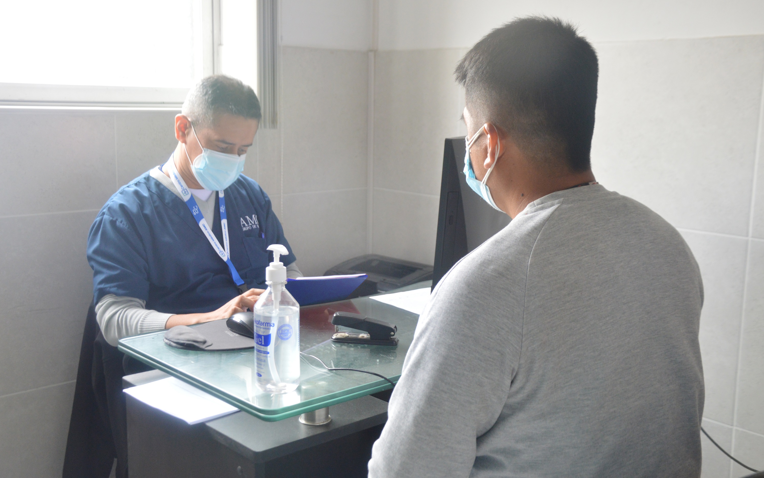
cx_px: 380
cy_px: 230
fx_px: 802
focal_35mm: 39
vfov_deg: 33.2
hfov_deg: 50.9
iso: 800
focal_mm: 25
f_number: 4
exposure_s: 1/30
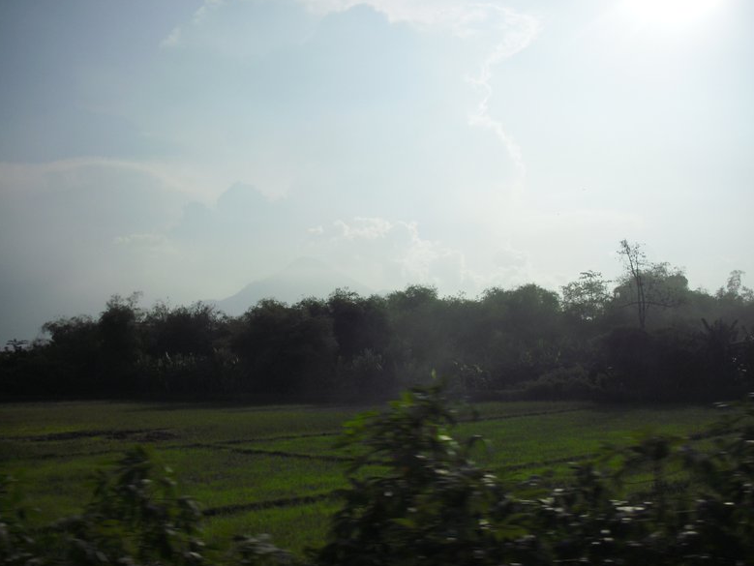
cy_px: 282
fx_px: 850
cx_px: 382
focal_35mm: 39
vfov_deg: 36.8
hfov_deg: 47.8
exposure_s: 1/1000
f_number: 8
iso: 100
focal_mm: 6.2
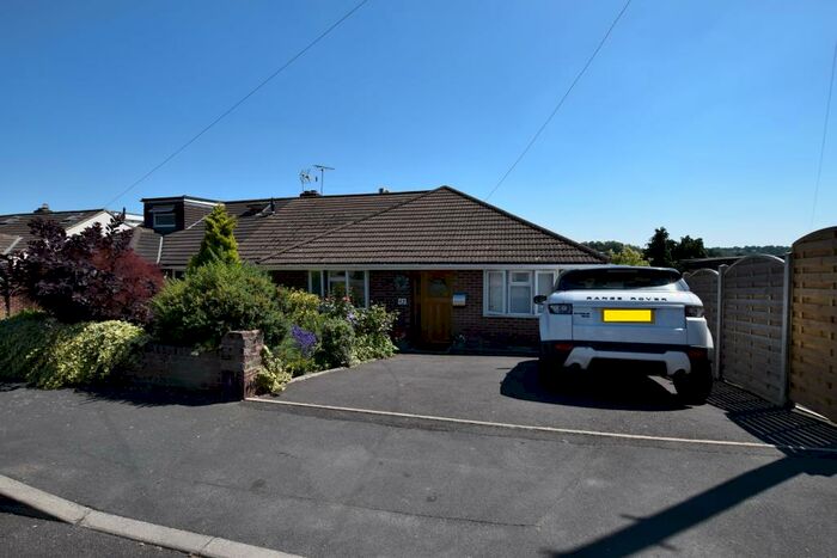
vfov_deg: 72.1
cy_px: 279
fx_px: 384
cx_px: 418
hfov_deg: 95.0
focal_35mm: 16
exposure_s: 1/500
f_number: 8
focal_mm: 11
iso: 200
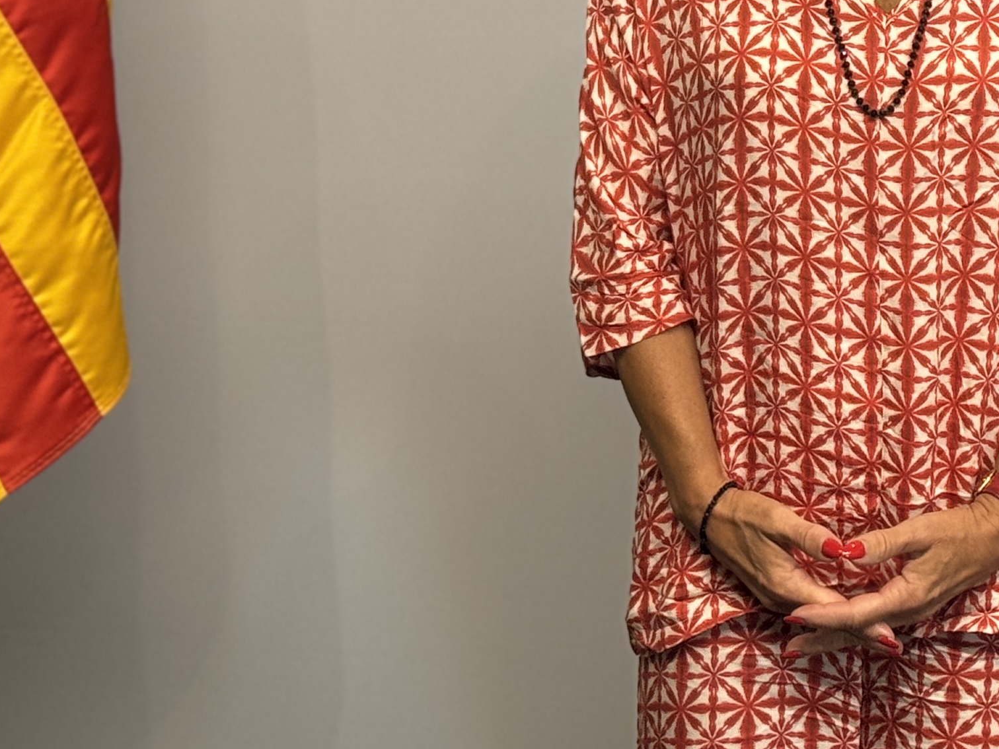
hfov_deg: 15.3
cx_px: 873
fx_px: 3694
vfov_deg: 11.3
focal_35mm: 128
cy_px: -223
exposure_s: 1/50
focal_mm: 6.86
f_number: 1.78
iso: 80
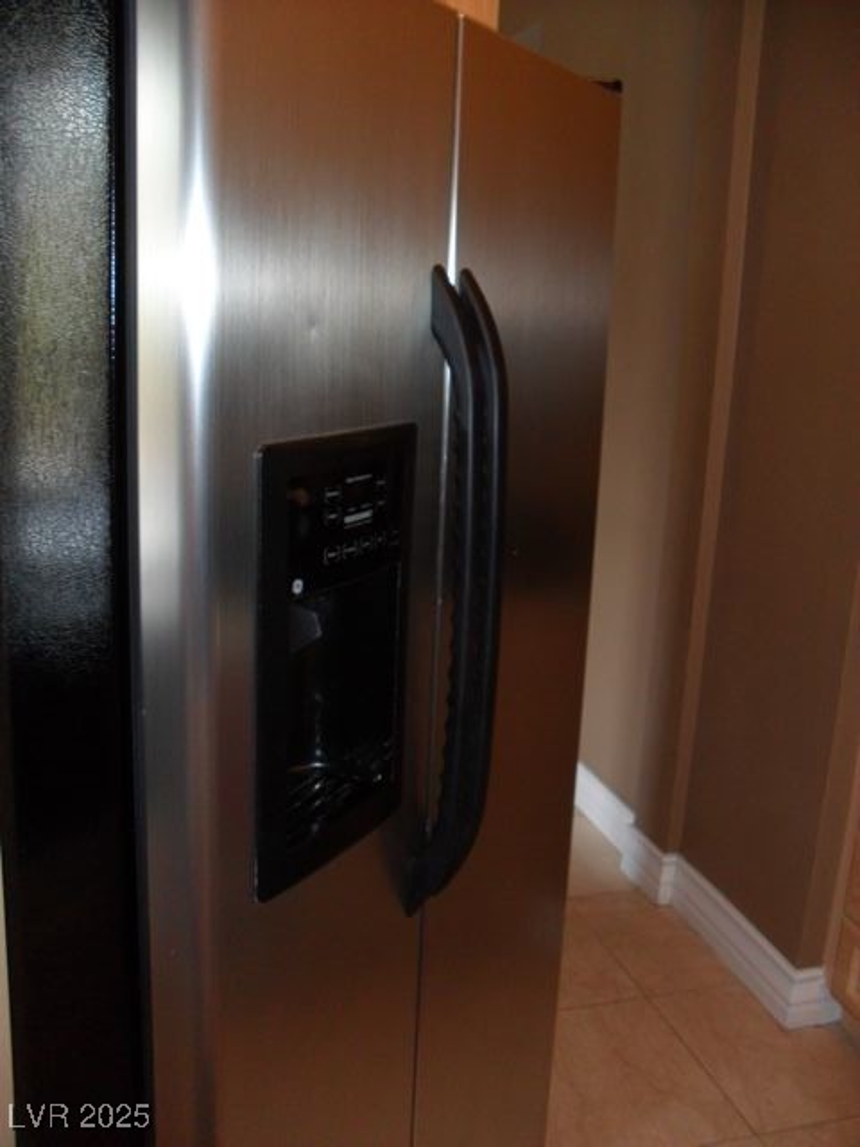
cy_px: 574
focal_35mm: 35
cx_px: 430
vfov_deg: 52.6
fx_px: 1159
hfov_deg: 40.7
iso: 200
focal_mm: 6.3
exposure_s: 1/45
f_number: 3
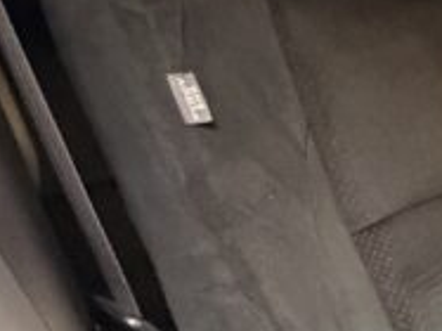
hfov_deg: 22.9
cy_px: 340
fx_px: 766
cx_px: 733
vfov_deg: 23.3
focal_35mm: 60
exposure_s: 1/33
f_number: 2.2
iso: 1600
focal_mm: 2.22
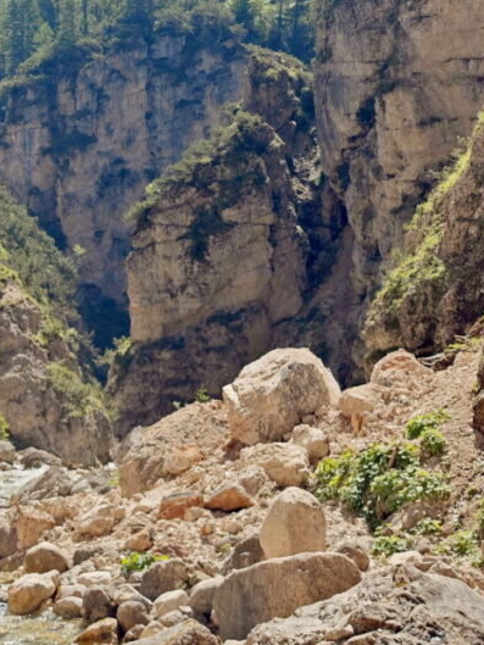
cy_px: 187
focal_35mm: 89
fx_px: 1659
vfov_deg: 21.9
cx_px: 139
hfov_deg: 16.5
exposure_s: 1/1967
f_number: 2
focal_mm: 8.72
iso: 50
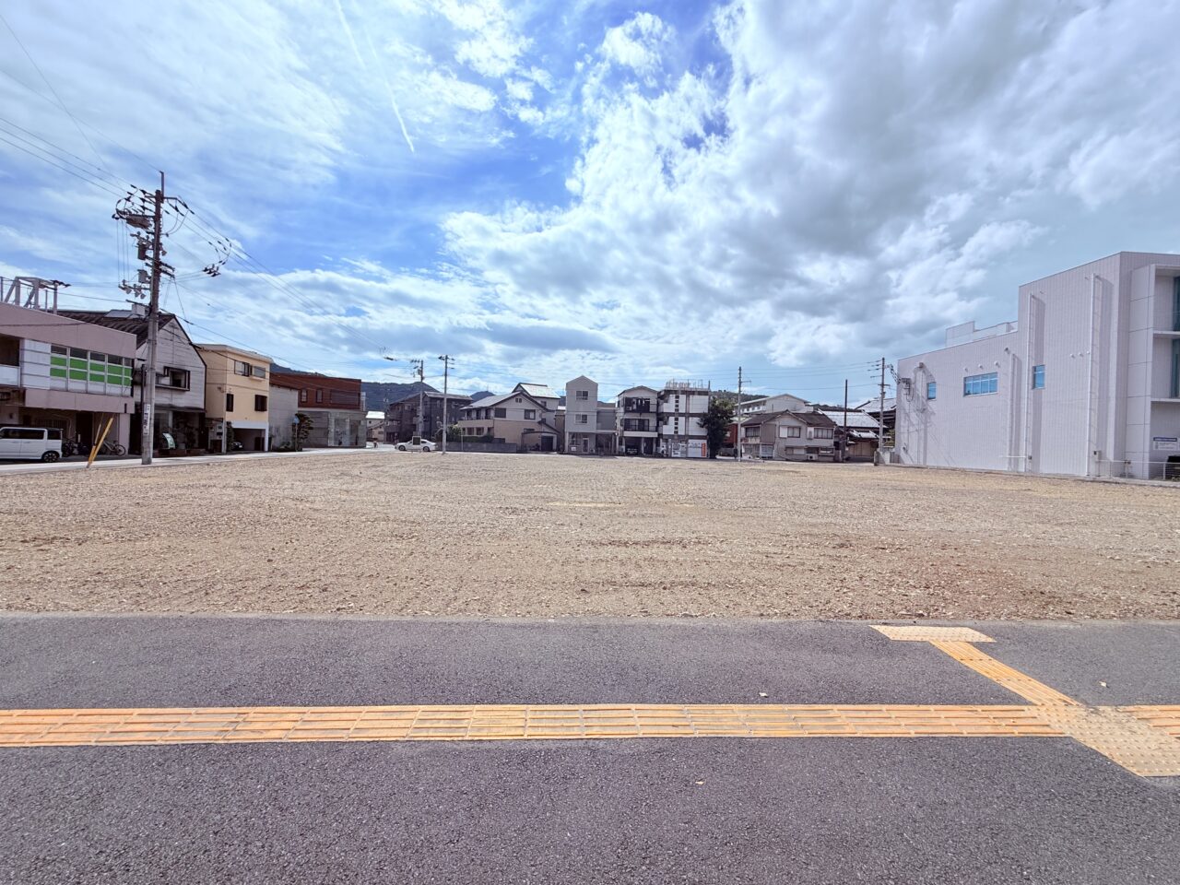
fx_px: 477
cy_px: 442
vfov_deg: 85.7
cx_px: 590
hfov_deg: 102.1
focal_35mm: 14
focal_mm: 2.22
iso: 50
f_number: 2.2
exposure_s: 1/6173
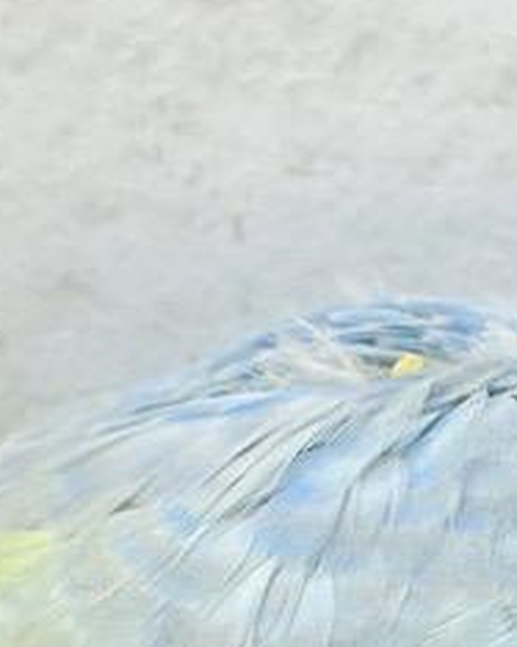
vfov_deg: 13.8
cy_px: 512
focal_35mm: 139
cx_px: 489
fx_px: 2660
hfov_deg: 11.0
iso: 64
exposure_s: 1/100
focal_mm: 5.96
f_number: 1.6
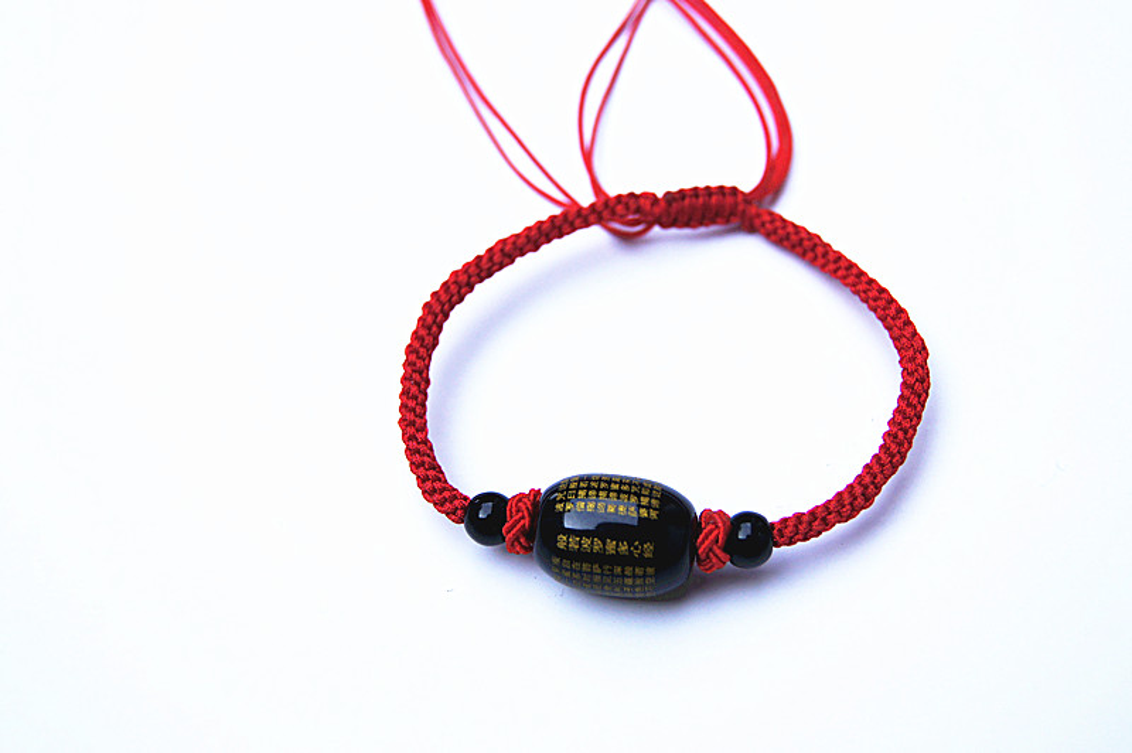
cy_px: 376
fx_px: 1649
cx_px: 566
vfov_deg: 25.7
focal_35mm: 52
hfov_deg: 37.9
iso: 200
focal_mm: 35
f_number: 5.6
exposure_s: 1/500
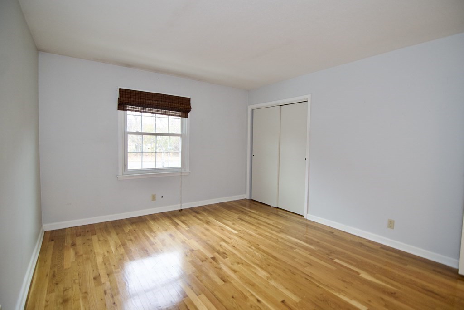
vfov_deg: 72.1
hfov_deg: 95.0
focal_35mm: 16
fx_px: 213
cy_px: 155
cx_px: 232
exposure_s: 1/60
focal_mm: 11
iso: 900
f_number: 2.8
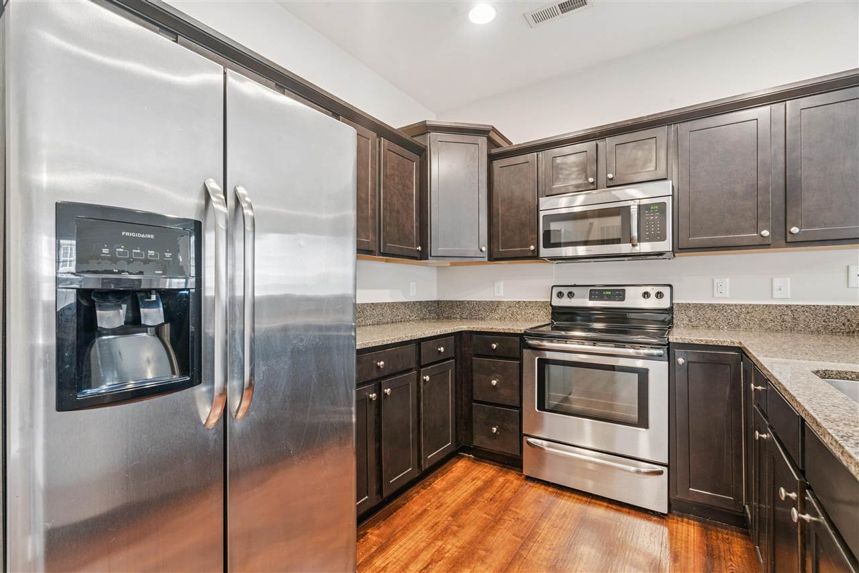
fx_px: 382
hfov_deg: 96.7
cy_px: 286
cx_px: 430
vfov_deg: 73.7
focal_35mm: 16
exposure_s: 1.3
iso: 400
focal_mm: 16
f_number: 10
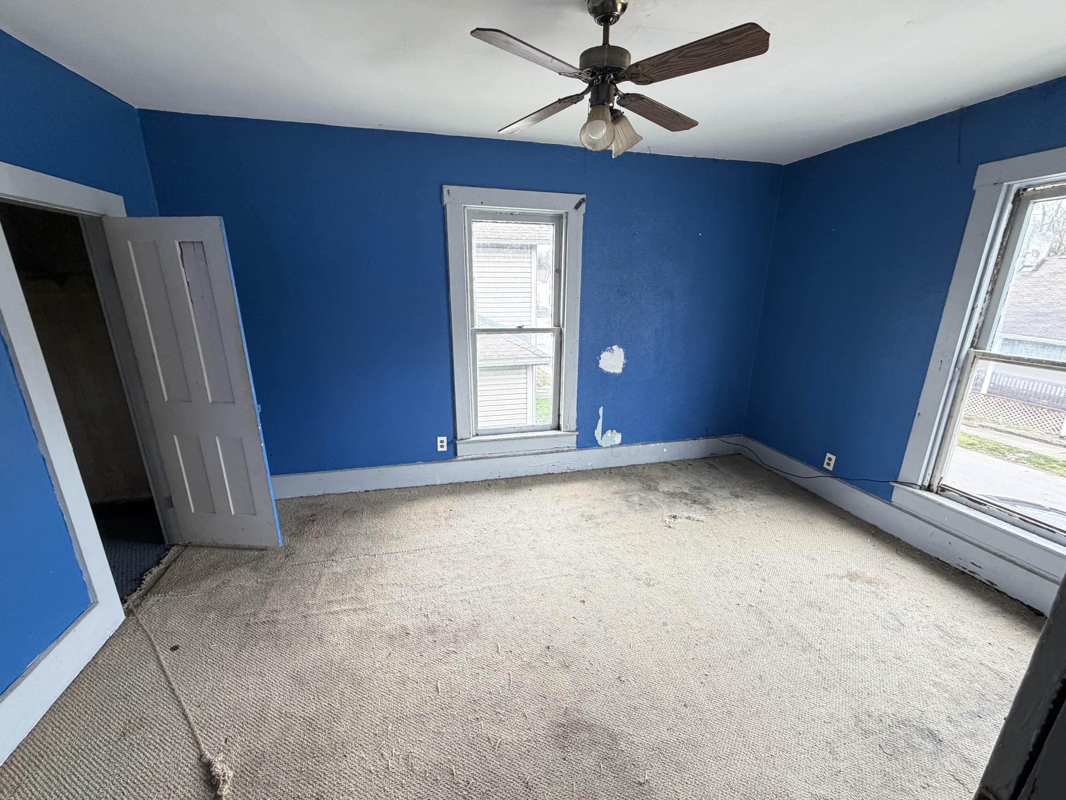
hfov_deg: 102.1
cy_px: 400
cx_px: 533
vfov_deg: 85.7
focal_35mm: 14
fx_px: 431
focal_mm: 2.22
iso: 200
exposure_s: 1/121
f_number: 2.2
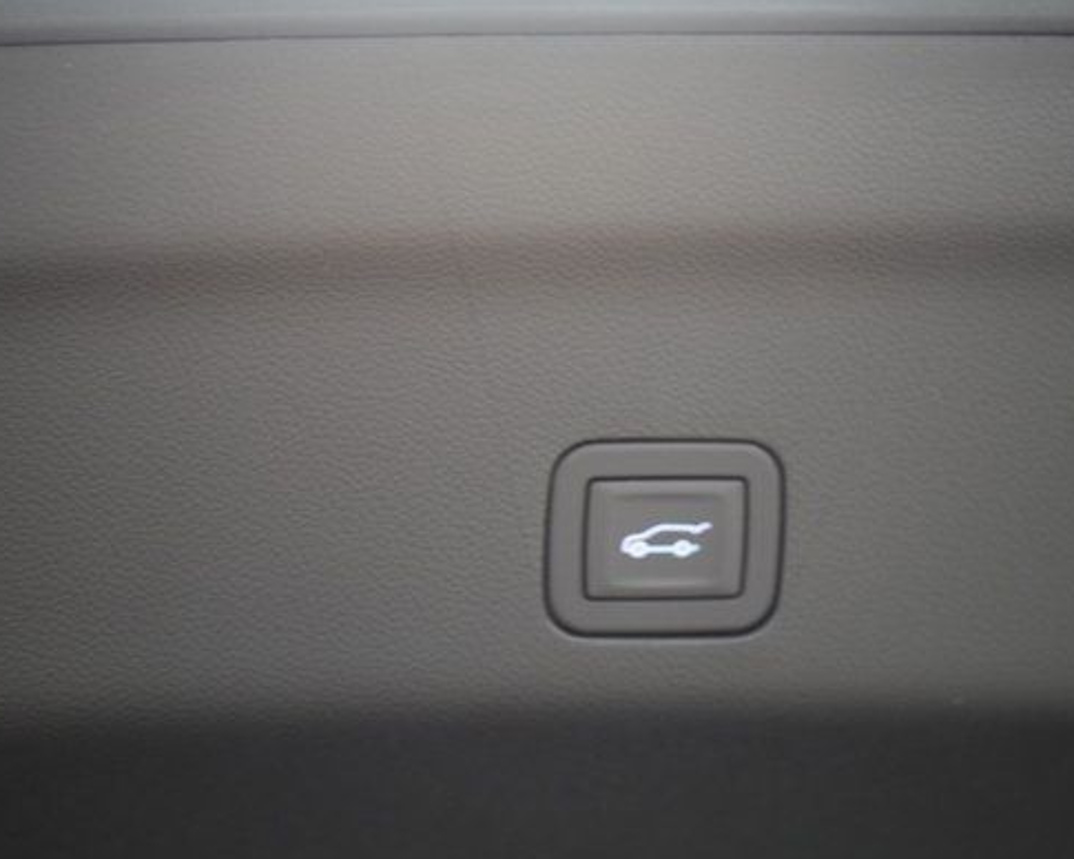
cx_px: 642
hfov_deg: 14.8
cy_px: 468
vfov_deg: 11.9
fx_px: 4132
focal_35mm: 130
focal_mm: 70
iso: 1600
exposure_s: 1/25
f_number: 2.8
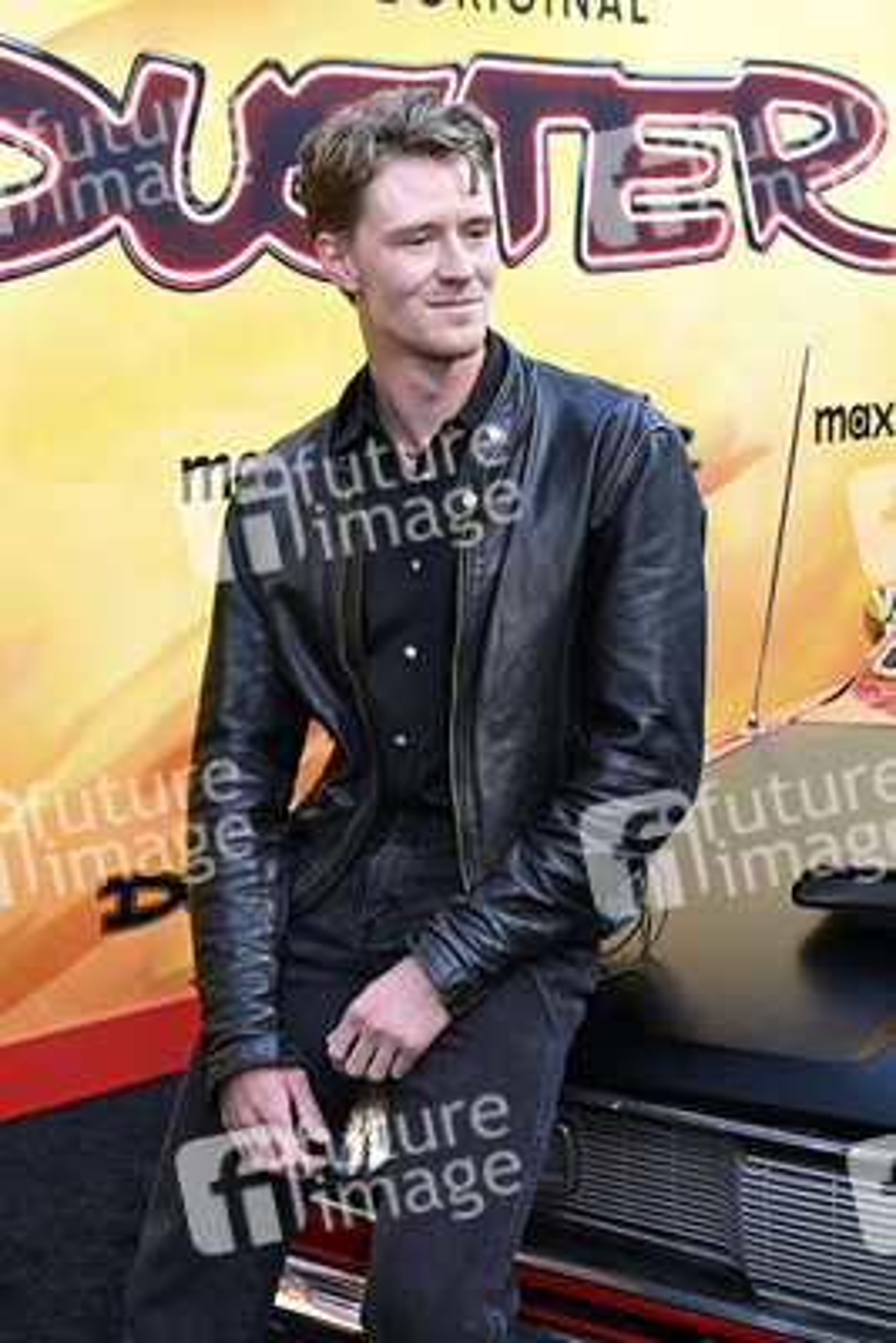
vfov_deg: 45.4
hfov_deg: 31.2
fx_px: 1604
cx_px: 448
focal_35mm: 43
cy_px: 672
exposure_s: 1/200
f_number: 5.6
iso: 1250
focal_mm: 43
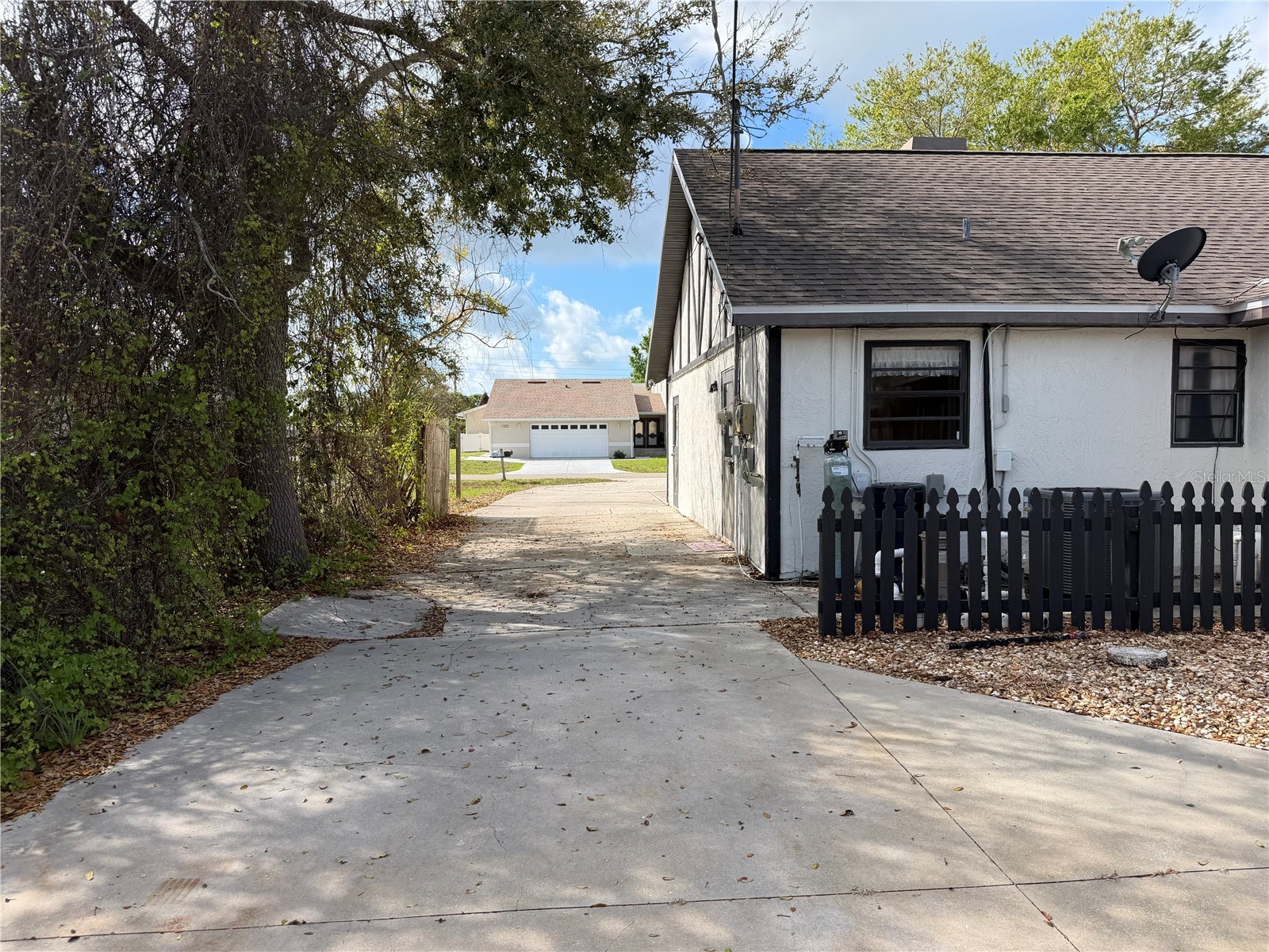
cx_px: 634
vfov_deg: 56.8
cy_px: 476
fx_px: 880
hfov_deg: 71.6
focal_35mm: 24
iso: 80
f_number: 1.78
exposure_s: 1/2801
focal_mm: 6.76
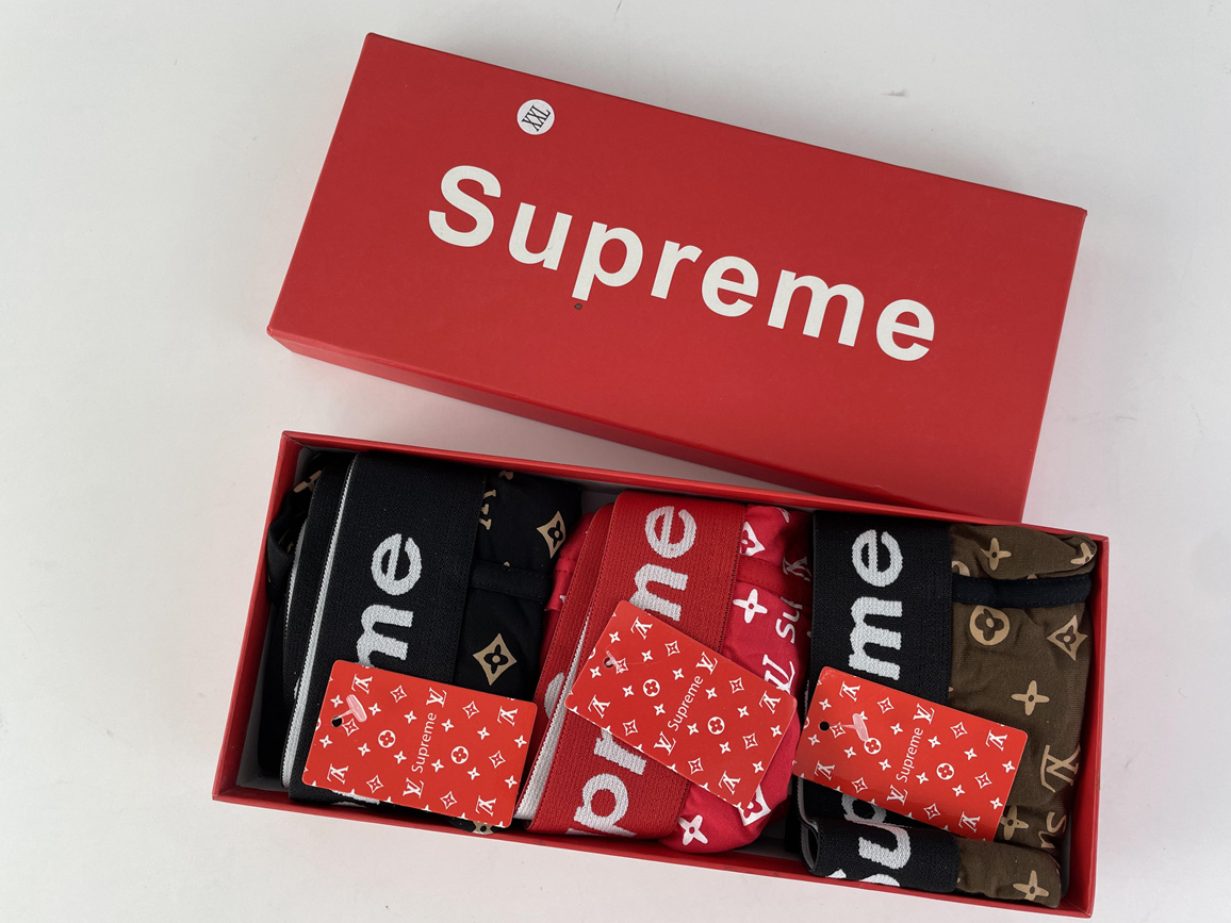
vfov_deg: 51.4
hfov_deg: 65.3
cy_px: 467
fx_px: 960
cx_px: 626
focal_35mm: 27
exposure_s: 1/127
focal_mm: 4.2
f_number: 1.6
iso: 32
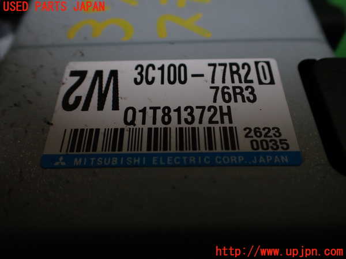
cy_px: 130
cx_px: 173
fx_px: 300
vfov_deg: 46.8
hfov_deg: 60.0
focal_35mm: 30
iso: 125
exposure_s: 1/125
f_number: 2.3
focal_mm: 5.4
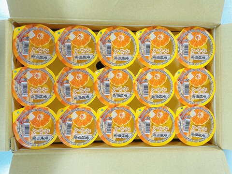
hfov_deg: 67.3
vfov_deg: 53.1
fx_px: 174
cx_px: 116
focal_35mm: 26
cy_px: 87
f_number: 1.6
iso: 100
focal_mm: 4.2
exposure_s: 1/60
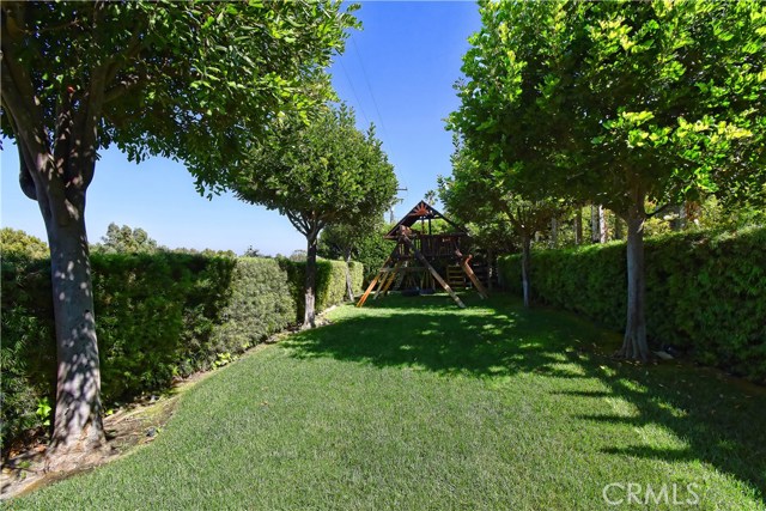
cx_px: 383
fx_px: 319
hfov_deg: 100.4
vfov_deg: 77.4
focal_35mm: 15
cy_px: 256
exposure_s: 1/250
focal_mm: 10
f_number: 11
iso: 250
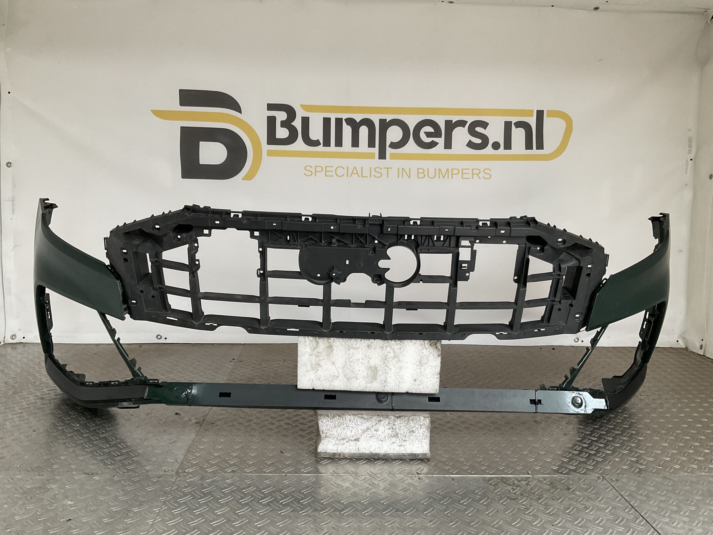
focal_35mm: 29
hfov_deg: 61.7
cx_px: 356
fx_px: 597
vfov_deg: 48.2
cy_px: 268
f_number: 1.8
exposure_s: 1/50
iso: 80
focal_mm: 3
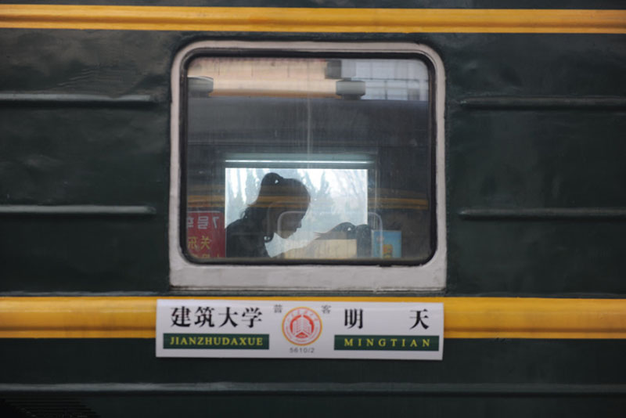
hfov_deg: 28.8
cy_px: 209
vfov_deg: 19.5
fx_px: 1218
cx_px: 313
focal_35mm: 70
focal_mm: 70
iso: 100
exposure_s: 1/160
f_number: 2.8
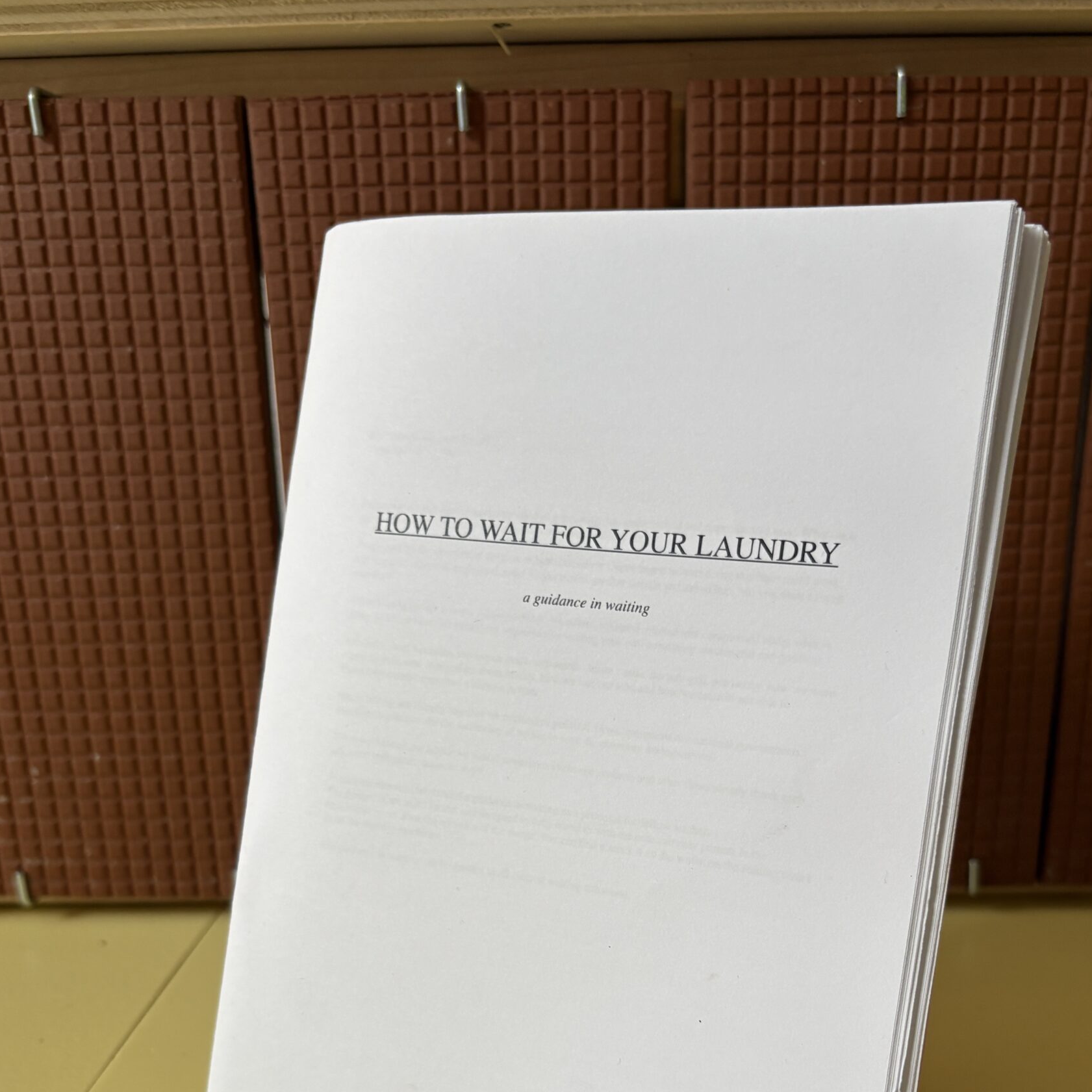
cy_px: 806
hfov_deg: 47.2
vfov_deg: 45.7
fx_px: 1249
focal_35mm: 35
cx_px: 601
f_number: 1.6
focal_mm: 5.96
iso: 80
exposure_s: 1/102
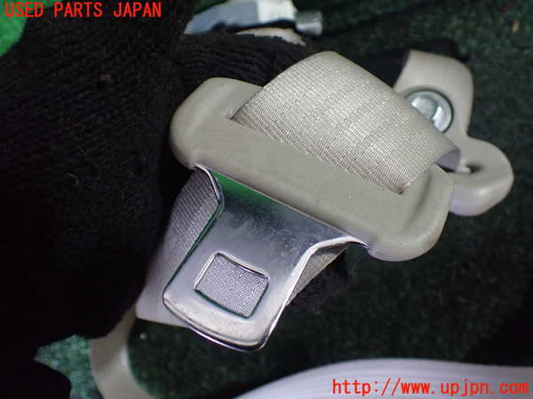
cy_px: 200
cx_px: 266
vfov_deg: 46.8
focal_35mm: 30
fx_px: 462
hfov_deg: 60.0
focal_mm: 5.4
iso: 800
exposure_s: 1/40
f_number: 2.3
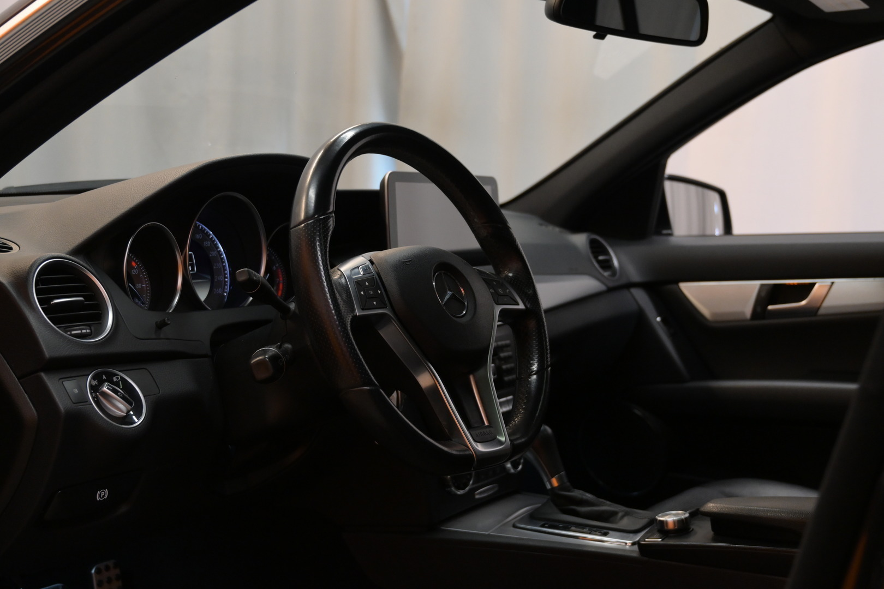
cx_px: 442
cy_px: 294
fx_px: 1160
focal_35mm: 47
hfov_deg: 41.7
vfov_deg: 28.5
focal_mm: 31.5
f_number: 4
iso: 1600
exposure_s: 1/200
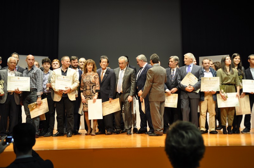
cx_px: 127
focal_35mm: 45
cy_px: 84
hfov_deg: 43.7
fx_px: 317
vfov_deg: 29.8
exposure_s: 1/40
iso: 320
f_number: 3.2
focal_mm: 30
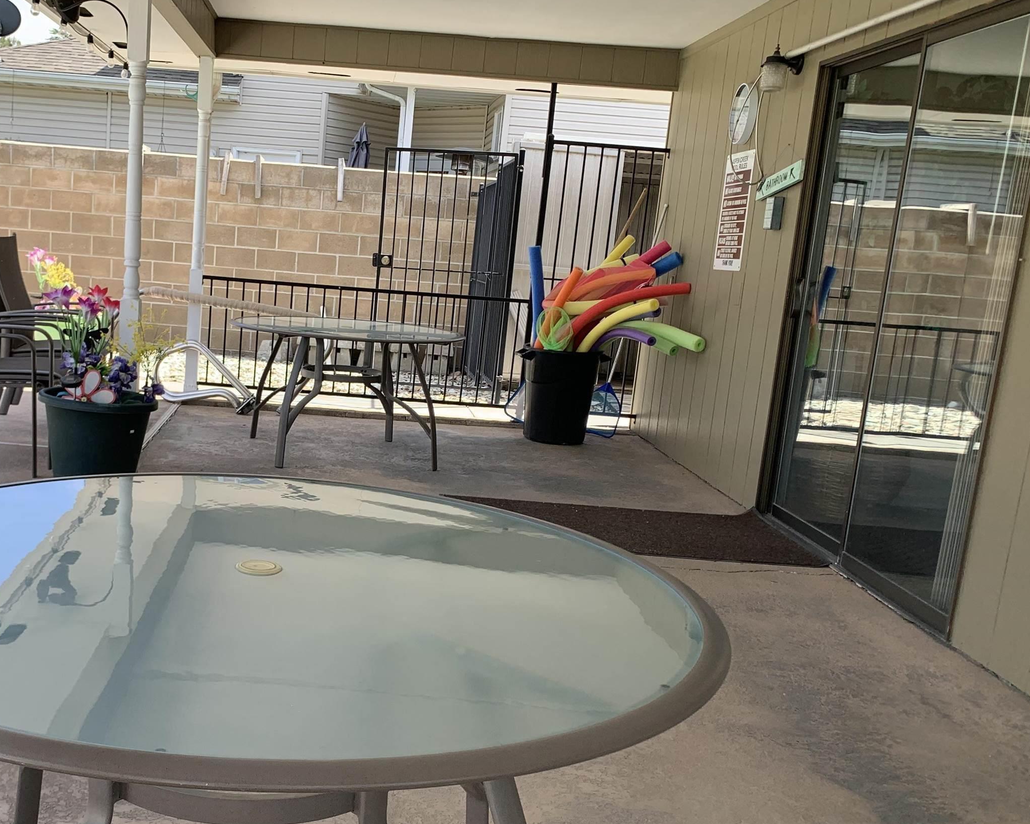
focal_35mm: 38
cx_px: 330
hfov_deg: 47.1
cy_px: 477
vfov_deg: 39.0
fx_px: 1158
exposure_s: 1/564
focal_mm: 4.25
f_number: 1.8
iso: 25
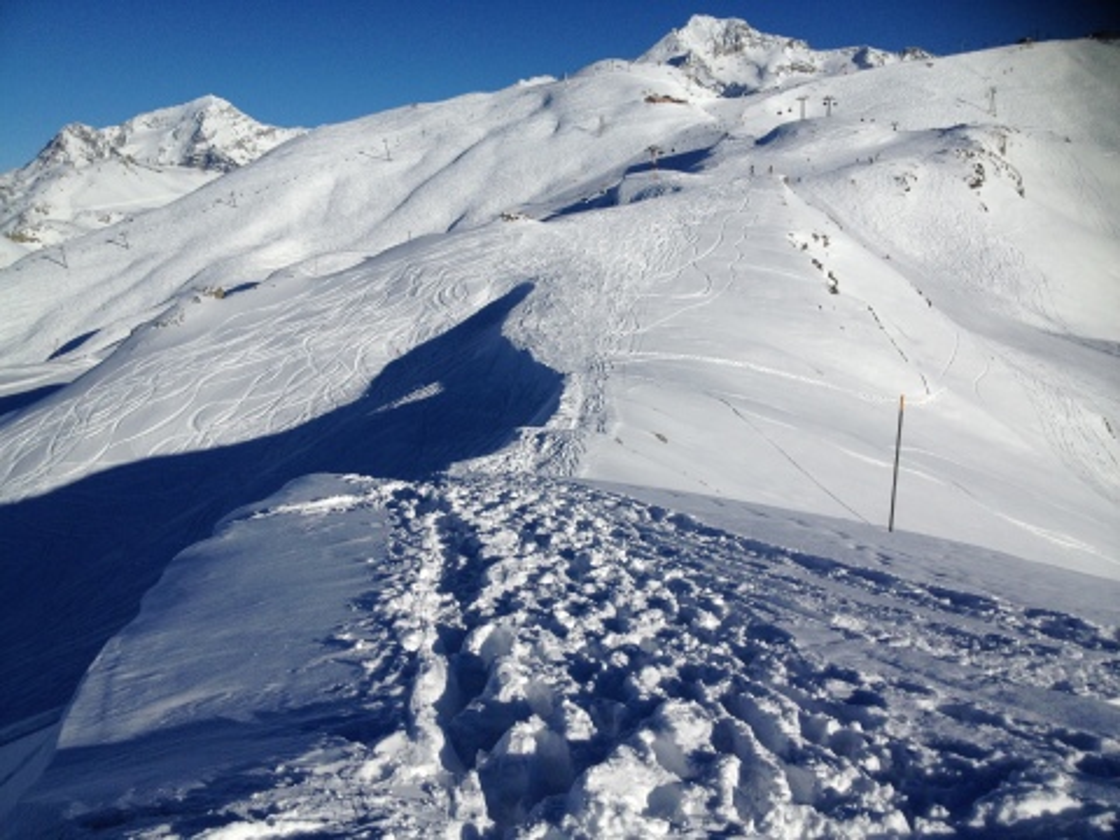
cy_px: 420
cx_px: 560
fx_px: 1132
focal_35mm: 35
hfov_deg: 52.6
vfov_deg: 40.7
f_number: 2.4
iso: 50
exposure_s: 1/5525
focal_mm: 4.28
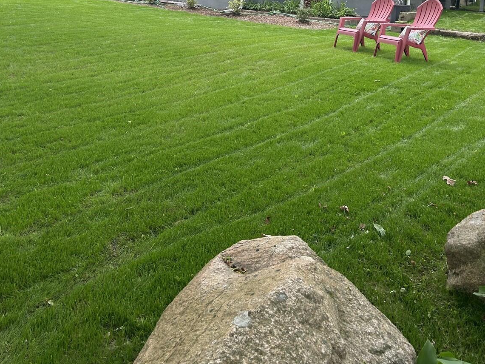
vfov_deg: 38.0
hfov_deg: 52.6
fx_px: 490
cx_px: 241
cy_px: 38
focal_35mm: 35
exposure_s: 1/316
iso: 50
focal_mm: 5.7
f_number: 1.5
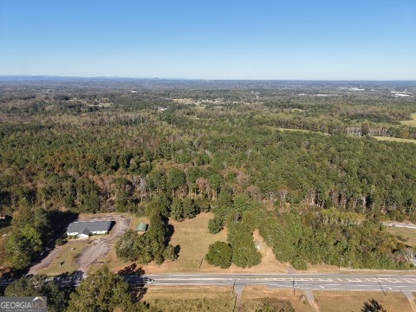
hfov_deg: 71.6
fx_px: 288
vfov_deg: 56.8
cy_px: 156
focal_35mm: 24
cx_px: 208
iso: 200
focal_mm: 8.67
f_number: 1.8
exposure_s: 1/4000
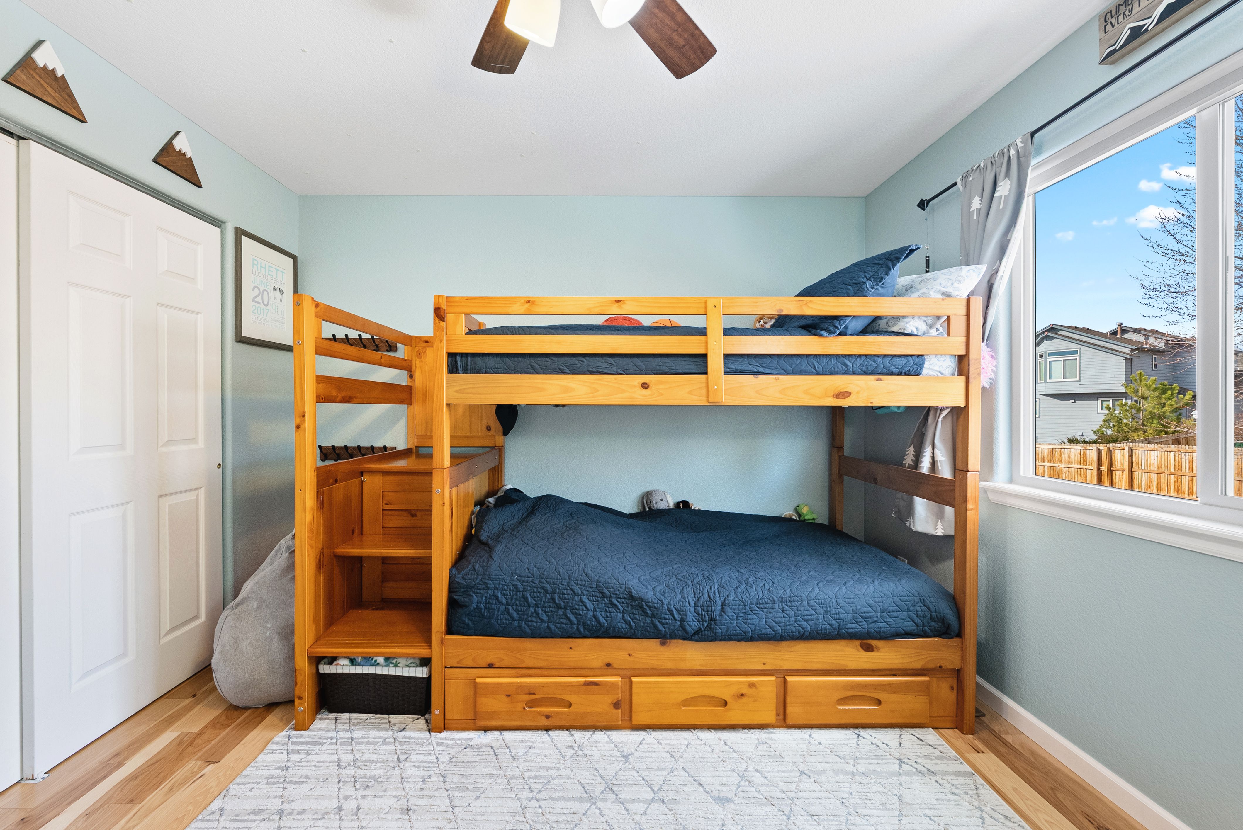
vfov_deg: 85.5
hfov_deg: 108.3
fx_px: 449
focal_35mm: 13
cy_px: 415
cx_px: 622
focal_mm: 13
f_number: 8
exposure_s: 1/13
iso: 640
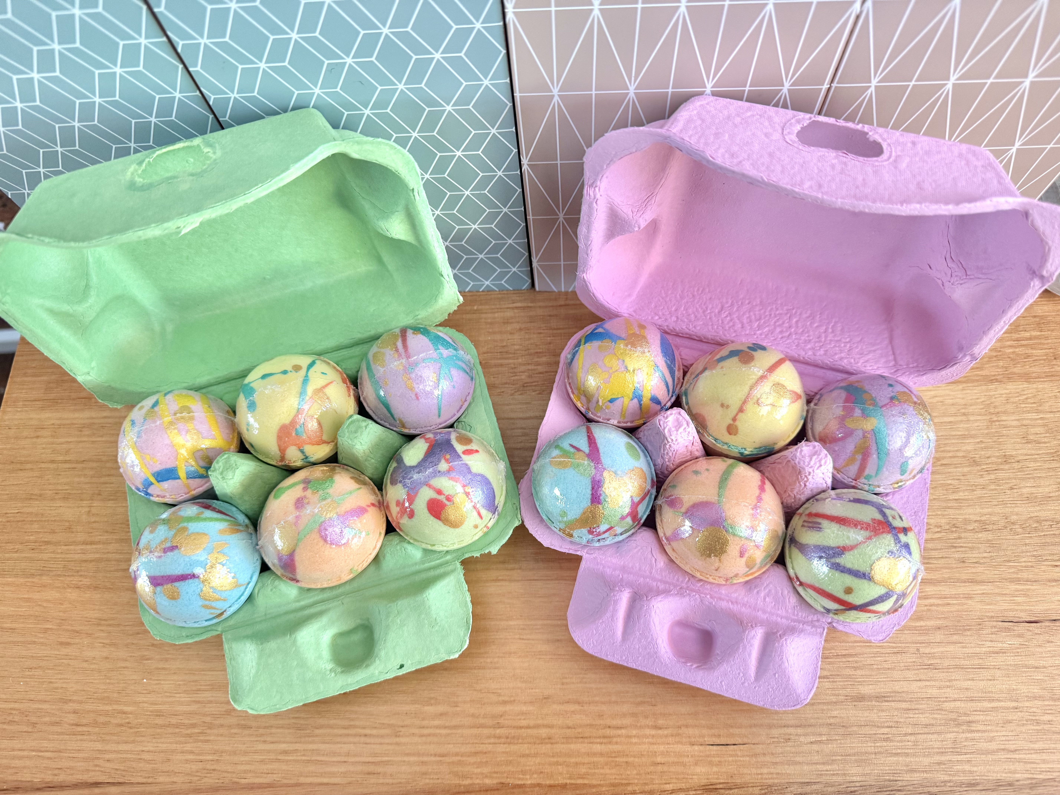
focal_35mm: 24
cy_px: 398
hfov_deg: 71.6
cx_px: 530
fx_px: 735
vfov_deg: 56.8
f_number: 1.78
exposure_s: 1/73
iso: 200
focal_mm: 6.76
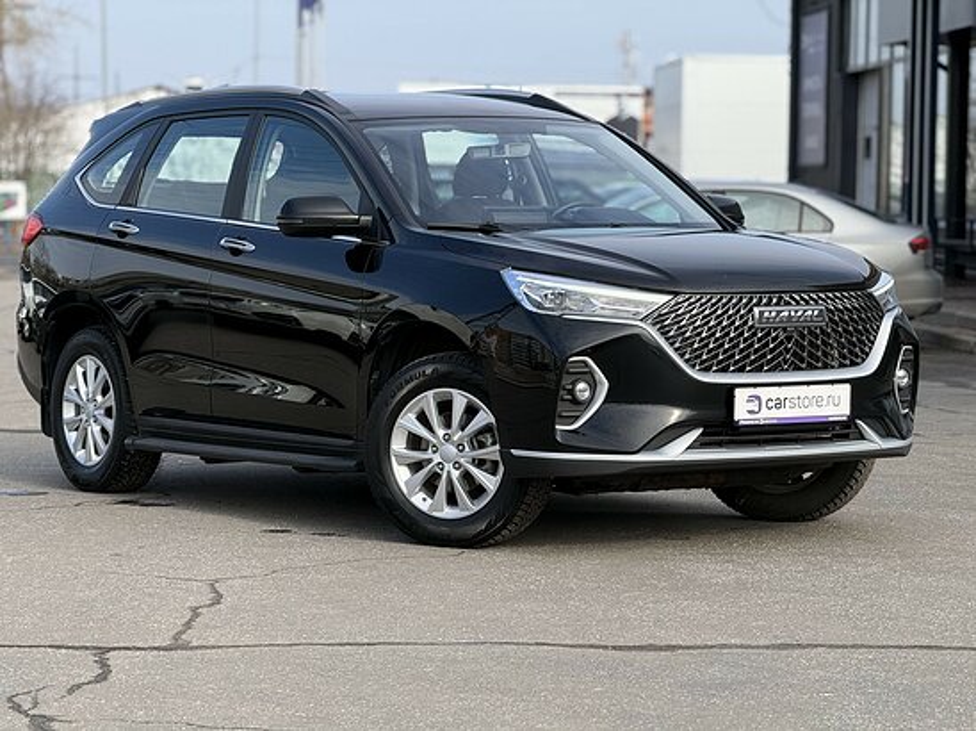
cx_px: 488
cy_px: 366
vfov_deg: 12.3
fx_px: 3380
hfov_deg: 16.4
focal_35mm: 120
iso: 64
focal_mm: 15.66
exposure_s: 1/903
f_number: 2.8
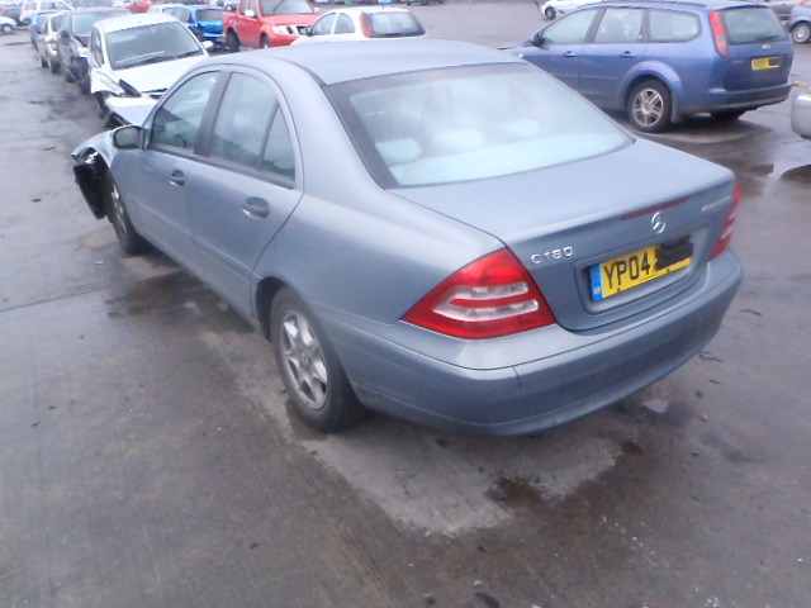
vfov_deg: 49.7
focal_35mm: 28
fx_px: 656
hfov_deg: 63.4
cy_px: 304
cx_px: 406
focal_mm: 5
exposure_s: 1/400
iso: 800
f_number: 8
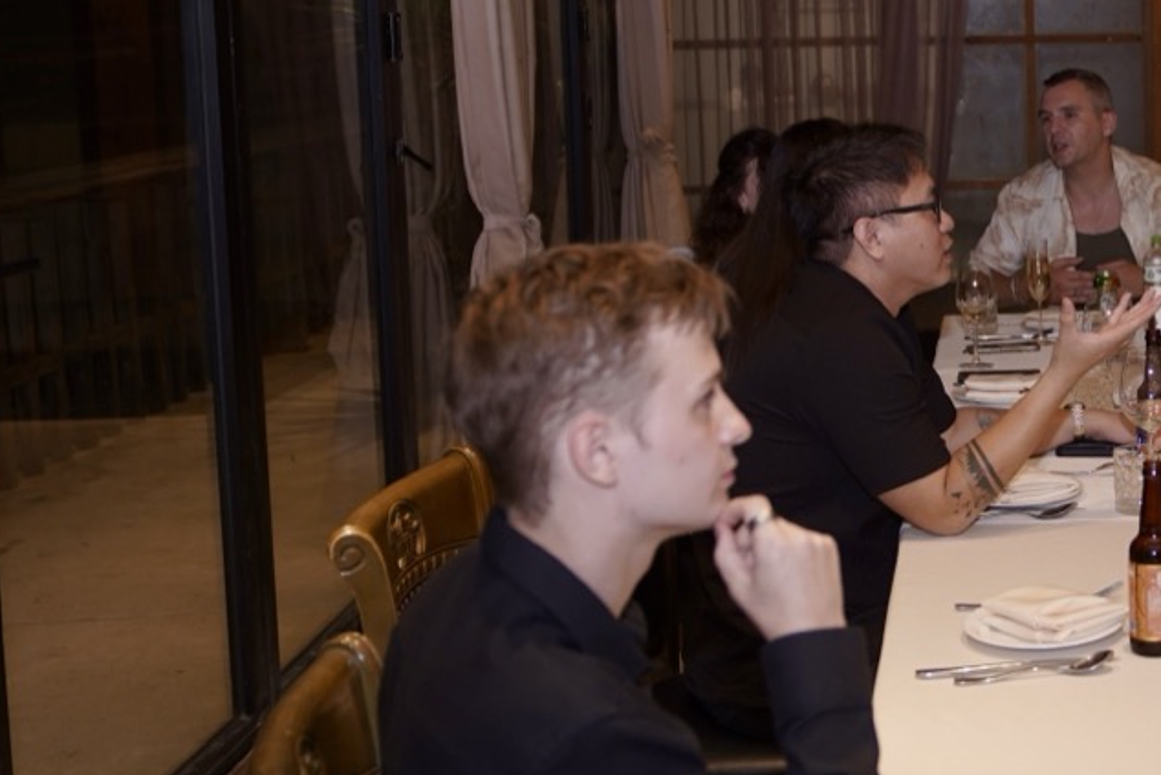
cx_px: 1168
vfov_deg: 21.1
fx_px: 2064
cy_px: 180
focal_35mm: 64
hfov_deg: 29.3
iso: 640
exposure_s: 1/100
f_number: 2.8
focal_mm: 29
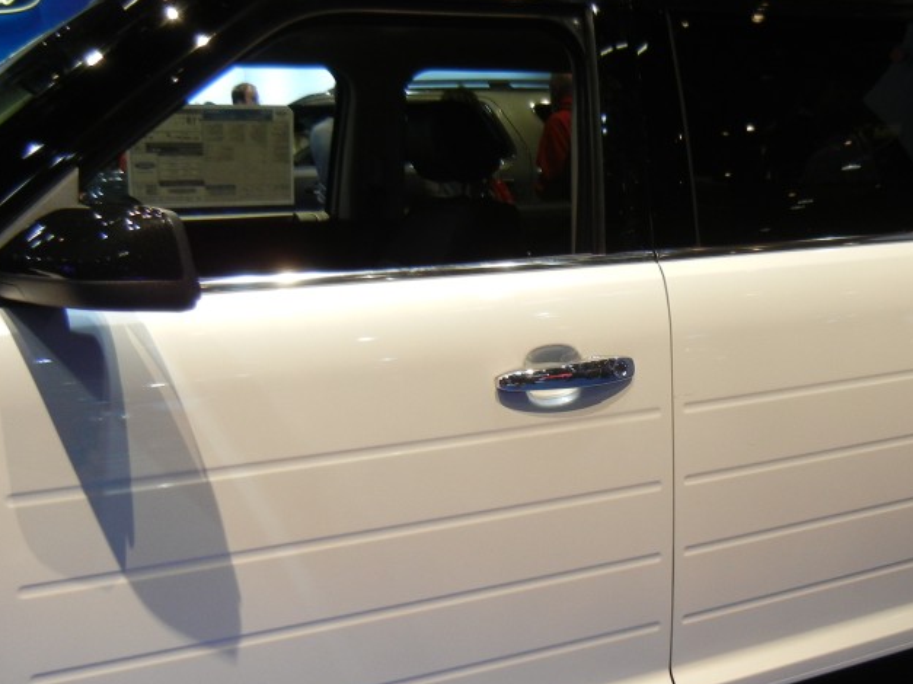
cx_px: 689
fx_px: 1292
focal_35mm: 49
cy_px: 416
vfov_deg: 29.6
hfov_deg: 37.9
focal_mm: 5.4
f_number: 3.5
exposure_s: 1/60
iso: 222
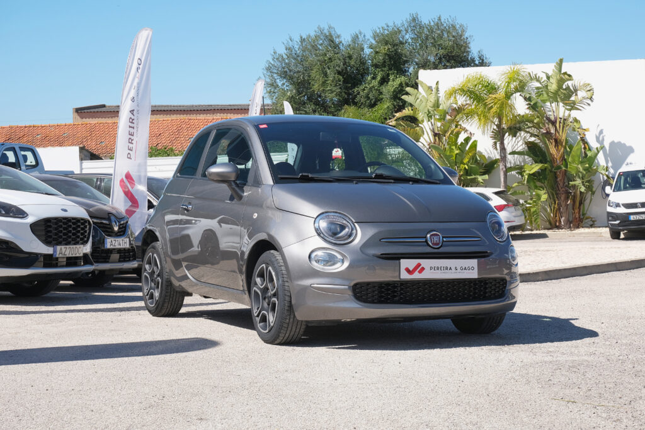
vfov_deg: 20.0
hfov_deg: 29.7
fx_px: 1218
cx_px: 322
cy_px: 215
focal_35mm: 68
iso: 160
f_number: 9
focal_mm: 45
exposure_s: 1/200
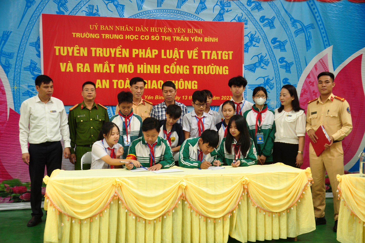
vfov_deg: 29.8
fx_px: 456
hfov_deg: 43.7
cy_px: 122
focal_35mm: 45
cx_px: 182
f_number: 4.2
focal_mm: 30
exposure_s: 1/40
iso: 400
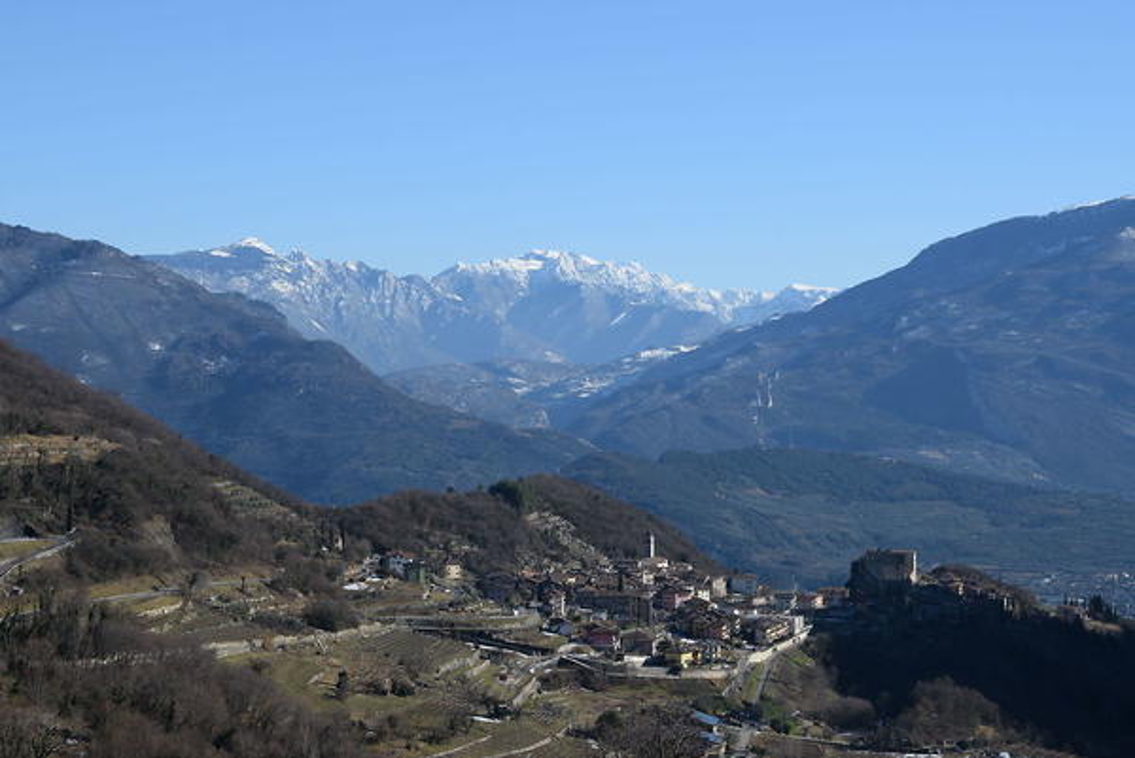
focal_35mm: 75
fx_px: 2366
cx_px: 568
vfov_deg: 18.2
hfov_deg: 27.0
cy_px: 379
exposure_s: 1/160
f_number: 11
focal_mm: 50
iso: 100
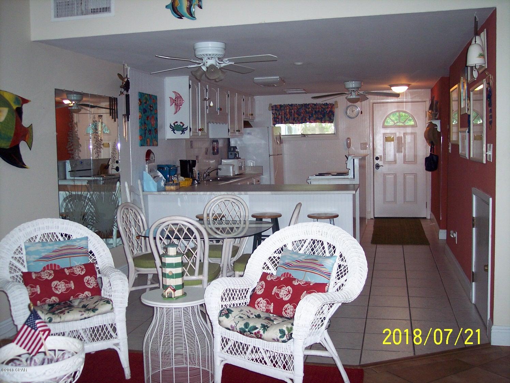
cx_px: 255
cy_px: 192
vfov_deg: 36.8
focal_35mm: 39
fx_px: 575
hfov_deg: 47.9
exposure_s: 1/60
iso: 140
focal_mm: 8
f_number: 2.8
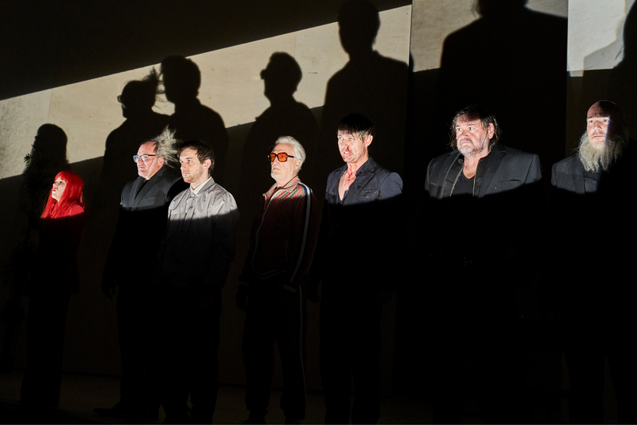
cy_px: 212
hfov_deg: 47.4
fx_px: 726
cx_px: 318
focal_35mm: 41
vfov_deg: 32.6
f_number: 4
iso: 2000
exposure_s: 1/125
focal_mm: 41
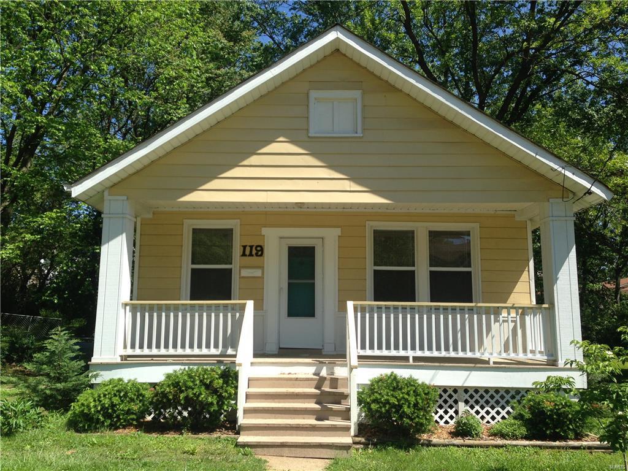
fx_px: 599
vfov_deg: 42.9
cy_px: 236
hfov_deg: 55.4
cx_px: 314
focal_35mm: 33
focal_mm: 4.12
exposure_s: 1/889
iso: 50
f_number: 2.4
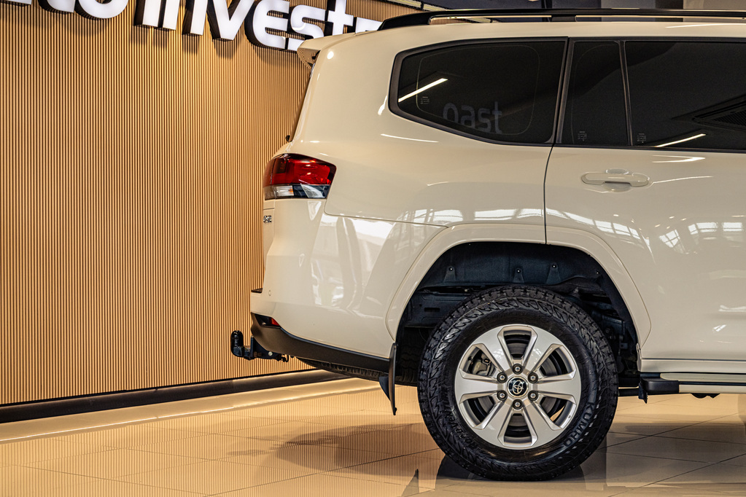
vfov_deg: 22.3
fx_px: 1264
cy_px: 248
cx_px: 373
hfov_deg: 32.9
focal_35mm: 61
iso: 500
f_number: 5
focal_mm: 61
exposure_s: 1/200
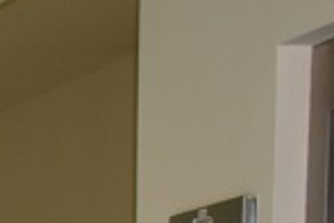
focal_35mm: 224
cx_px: -698
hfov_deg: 7.8
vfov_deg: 5.7
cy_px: 667
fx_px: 2078
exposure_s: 1/100
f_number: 5
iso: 800
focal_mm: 22
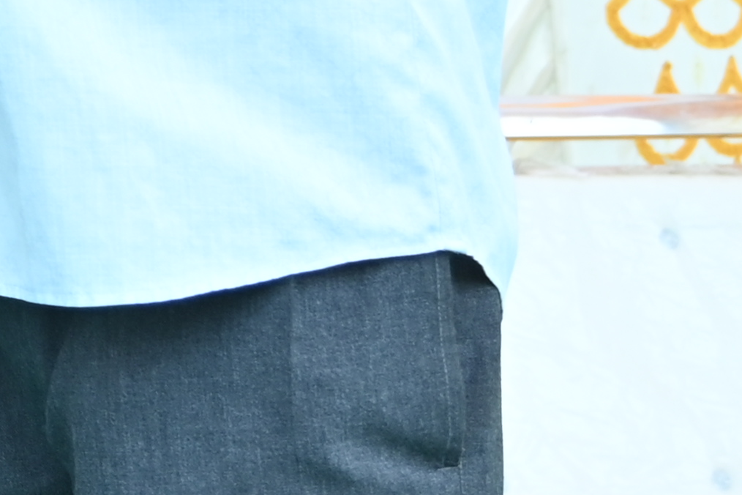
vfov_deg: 5.3
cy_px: -775
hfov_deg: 7.7
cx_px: -1118
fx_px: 5091
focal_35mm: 247
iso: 160
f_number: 5
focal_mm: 30
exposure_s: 1/200
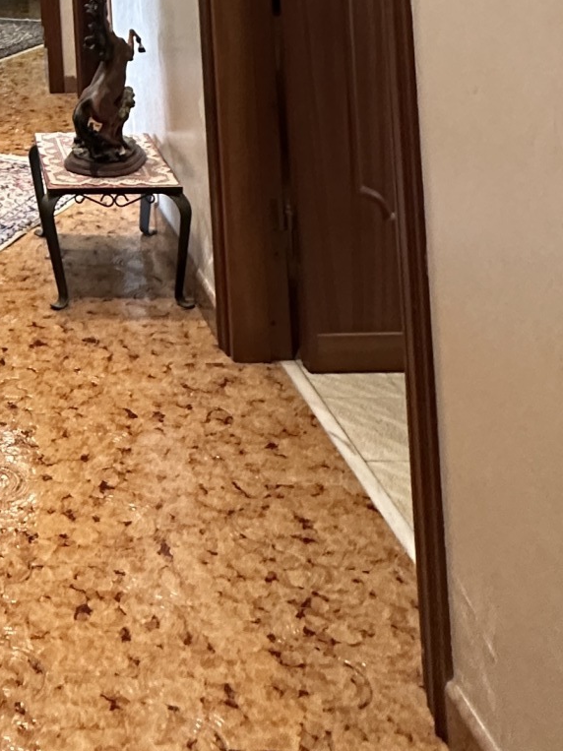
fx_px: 1020
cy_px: -160
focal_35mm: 47
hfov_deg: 26.3
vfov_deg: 32.9
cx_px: -169
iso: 400
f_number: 2.2
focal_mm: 2.22
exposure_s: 1/50
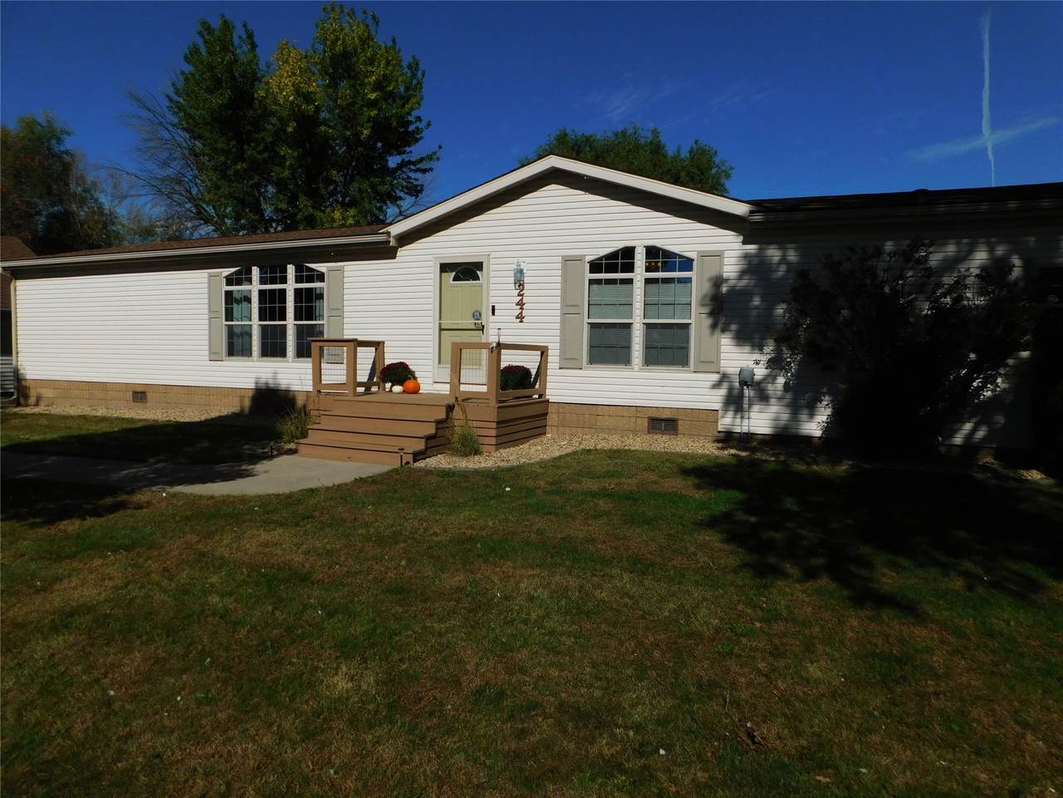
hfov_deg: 73.9
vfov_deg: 58.9
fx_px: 706
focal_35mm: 23
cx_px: 532
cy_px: 399
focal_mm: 4
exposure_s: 1/1500
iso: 125
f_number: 6
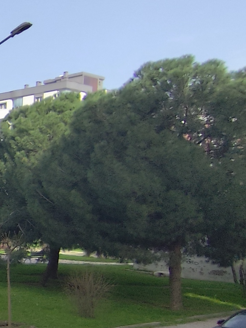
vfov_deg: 32.9
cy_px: 226
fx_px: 549
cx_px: -276
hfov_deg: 16.9
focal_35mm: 58
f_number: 2.2
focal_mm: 1.65
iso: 50
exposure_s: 1/1095
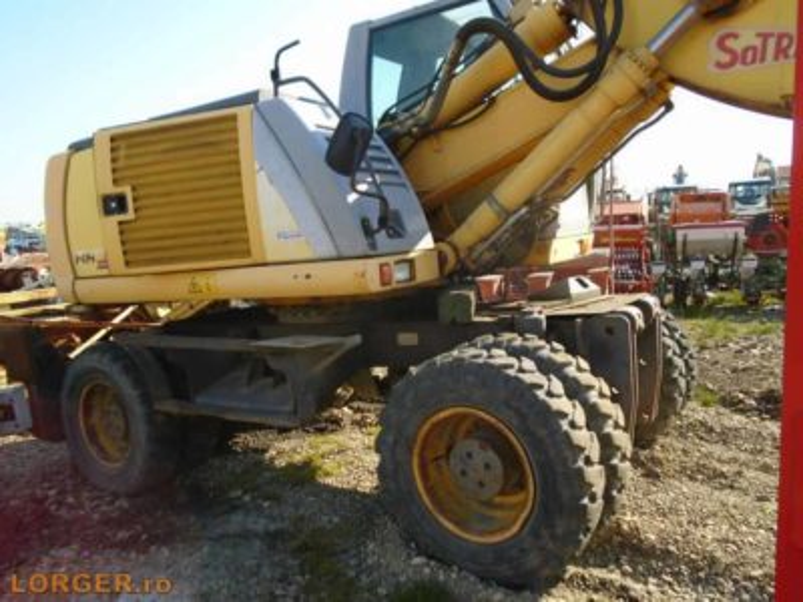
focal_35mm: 26
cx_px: 402
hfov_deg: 67.3
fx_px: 603
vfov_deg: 53.1
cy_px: 301
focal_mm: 4.6
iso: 100
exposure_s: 1/400
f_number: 3.2
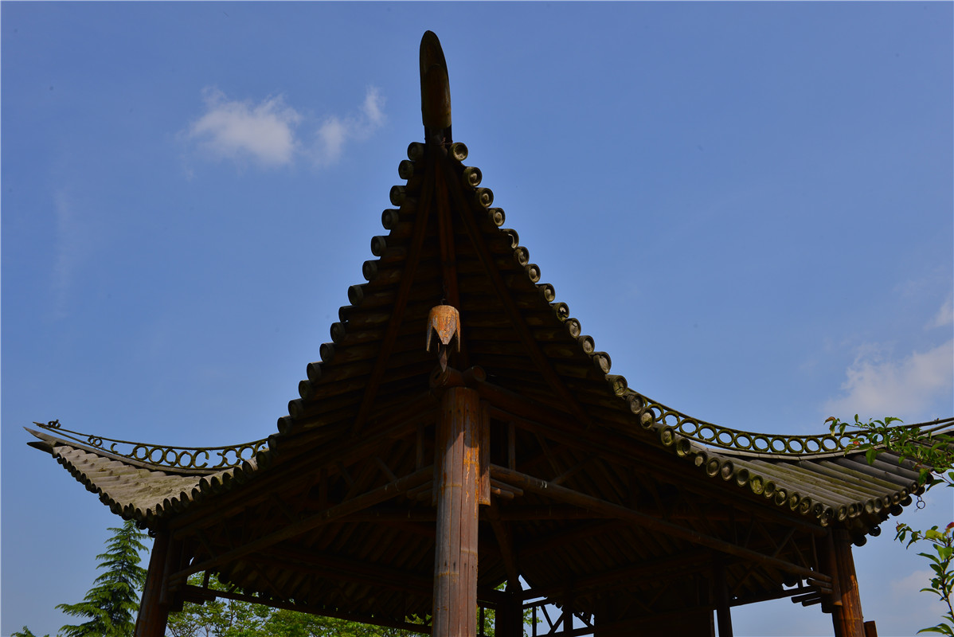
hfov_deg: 55.8
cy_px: 318
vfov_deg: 38.9
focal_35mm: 34
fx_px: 901
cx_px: 477
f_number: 16
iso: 100
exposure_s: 1/160
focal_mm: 34
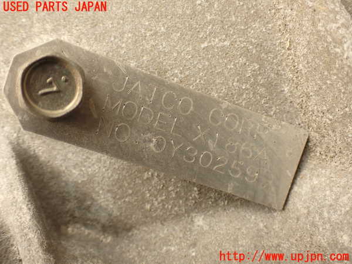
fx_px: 417
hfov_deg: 45.8
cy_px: 132
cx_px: 176
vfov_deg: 35.1
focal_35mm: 41
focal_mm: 7.31
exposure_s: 1/125
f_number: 2.8
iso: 100
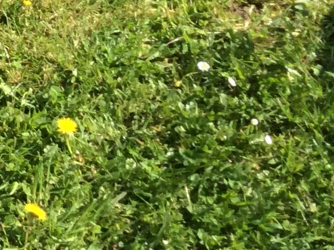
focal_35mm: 136
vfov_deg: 10.2
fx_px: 1311
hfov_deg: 12.8
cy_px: -211
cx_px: -319
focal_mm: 3.3
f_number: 2.4
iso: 32
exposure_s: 1/733
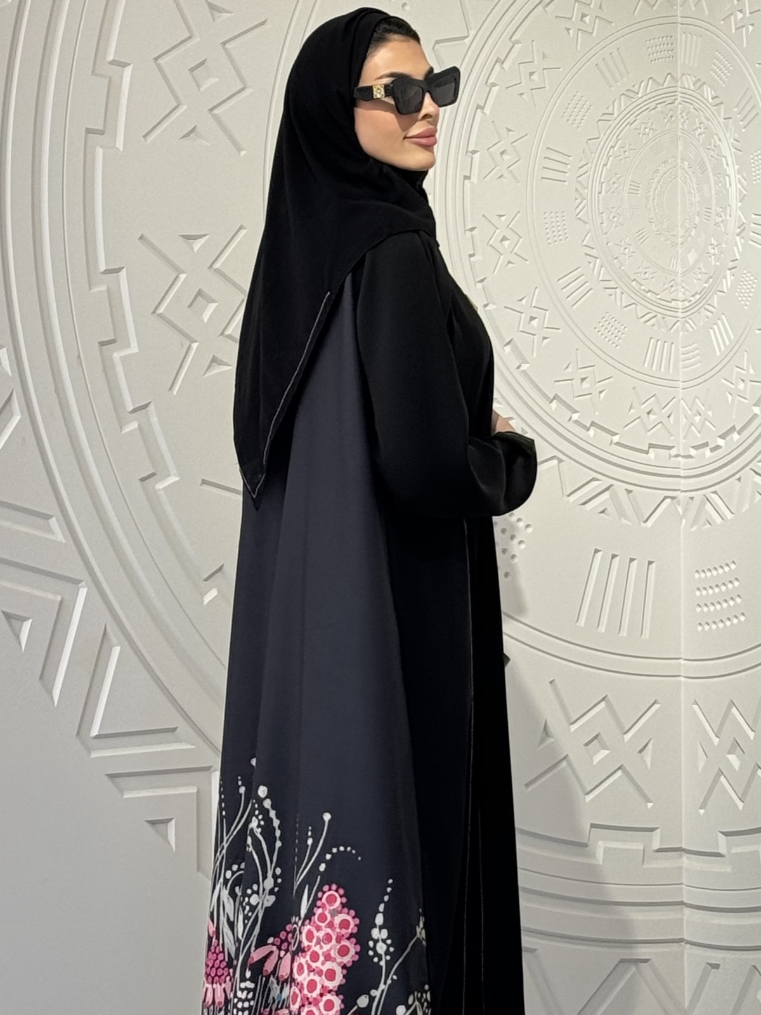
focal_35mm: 83
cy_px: 508
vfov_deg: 23.6
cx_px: 380
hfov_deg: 17.8
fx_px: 2433
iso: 80
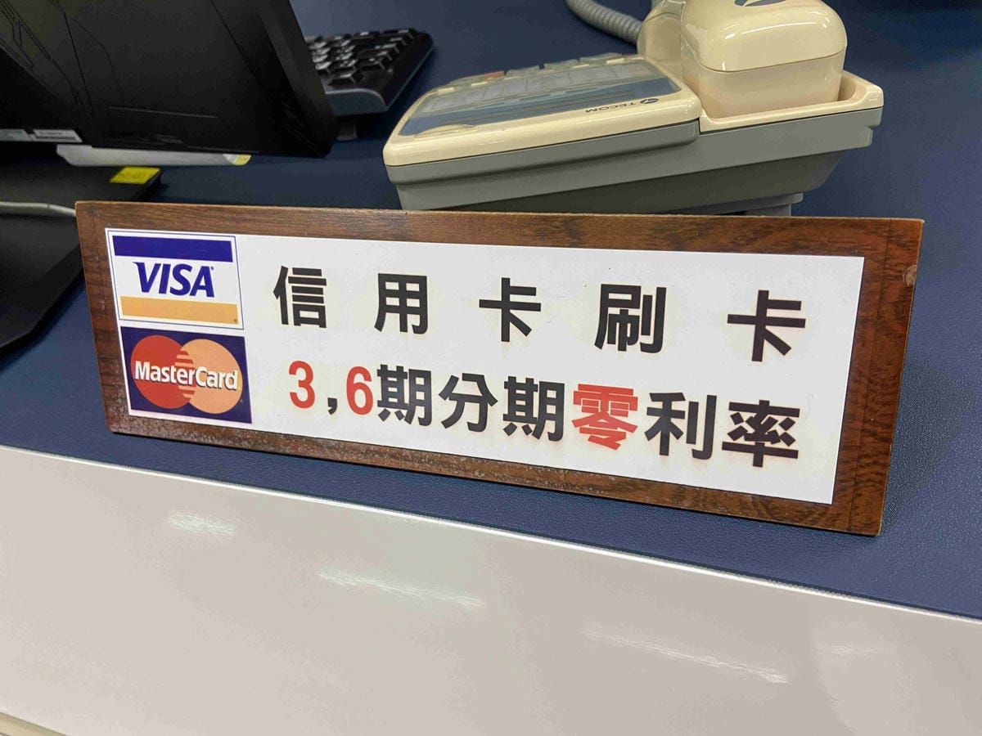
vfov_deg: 53.1
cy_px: 368
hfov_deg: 67.3
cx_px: 491
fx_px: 738
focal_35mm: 26
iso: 80
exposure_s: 1/60
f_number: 1.8
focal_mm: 4.25
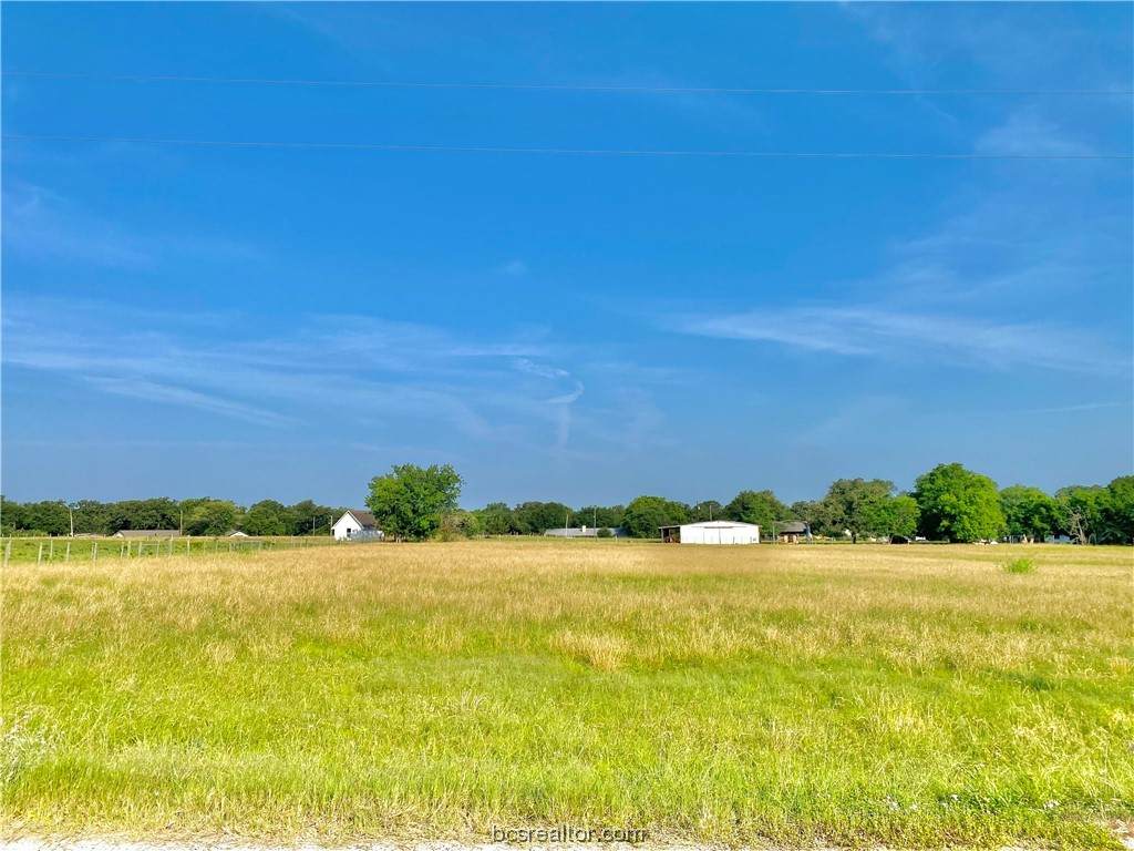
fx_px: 852
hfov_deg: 67.3
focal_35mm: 26
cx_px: 567
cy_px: 426
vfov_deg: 53.1
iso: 32
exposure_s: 1/2890
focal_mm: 4.25
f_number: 1.8
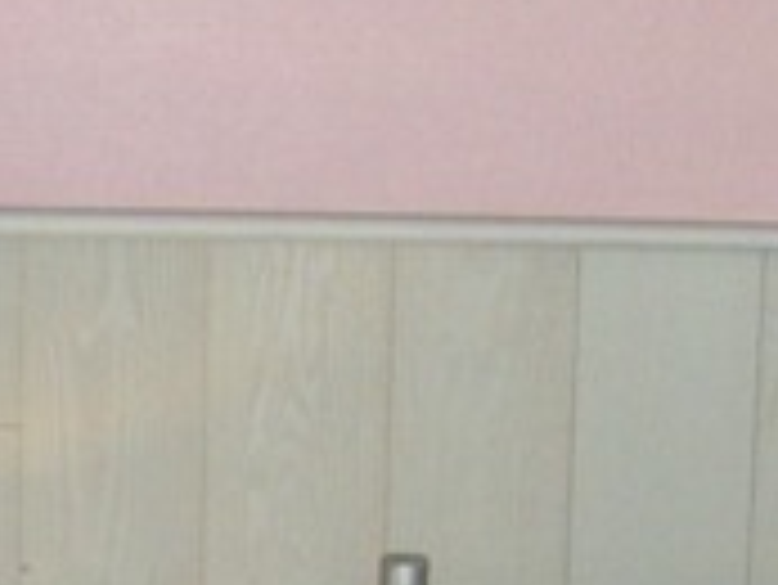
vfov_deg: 8.8
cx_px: 279
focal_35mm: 166
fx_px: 3733
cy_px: 796
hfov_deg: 11.9
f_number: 2.7
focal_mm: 6
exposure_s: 1/50
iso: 272
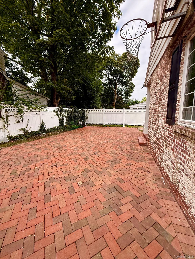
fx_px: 105
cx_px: 98
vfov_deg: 102.1
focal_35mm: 14
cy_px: 130
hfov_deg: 85.7
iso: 64
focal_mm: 2.22
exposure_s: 1/619
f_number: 2.2
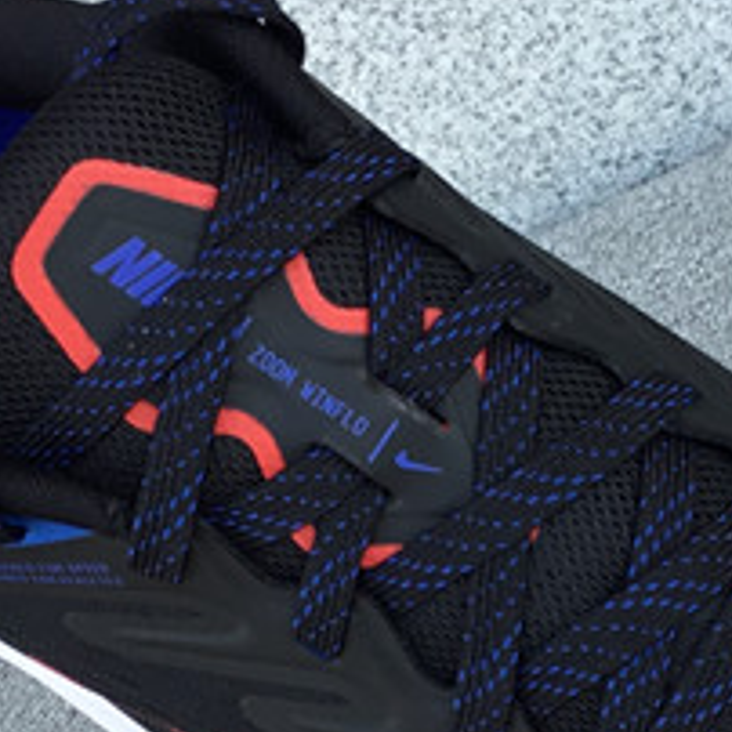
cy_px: 589
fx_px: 2919
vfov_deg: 14.2
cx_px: 583
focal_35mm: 122
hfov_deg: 14.2
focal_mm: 3.3
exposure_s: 1/101
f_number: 2.4
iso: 25
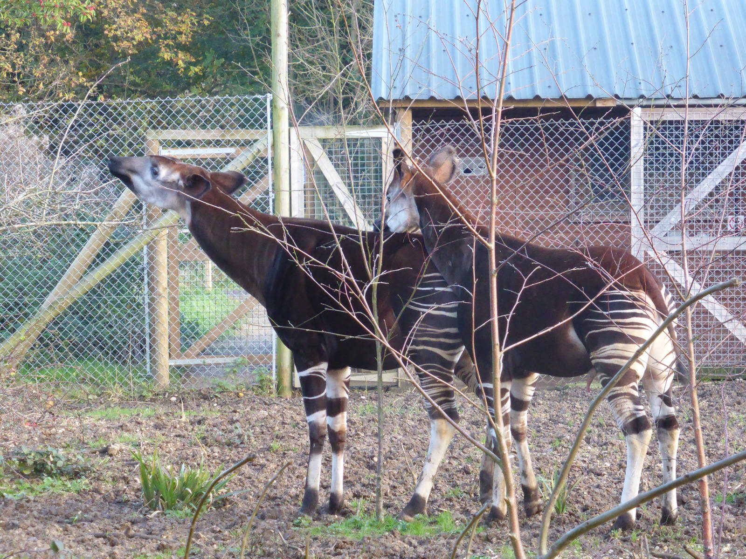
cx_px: 373
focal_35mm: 160
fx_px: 3448
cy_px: 280
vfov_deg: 9.3
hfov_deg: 12.3
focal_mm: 25.9
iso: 640
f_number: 5.4
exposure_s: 1/160
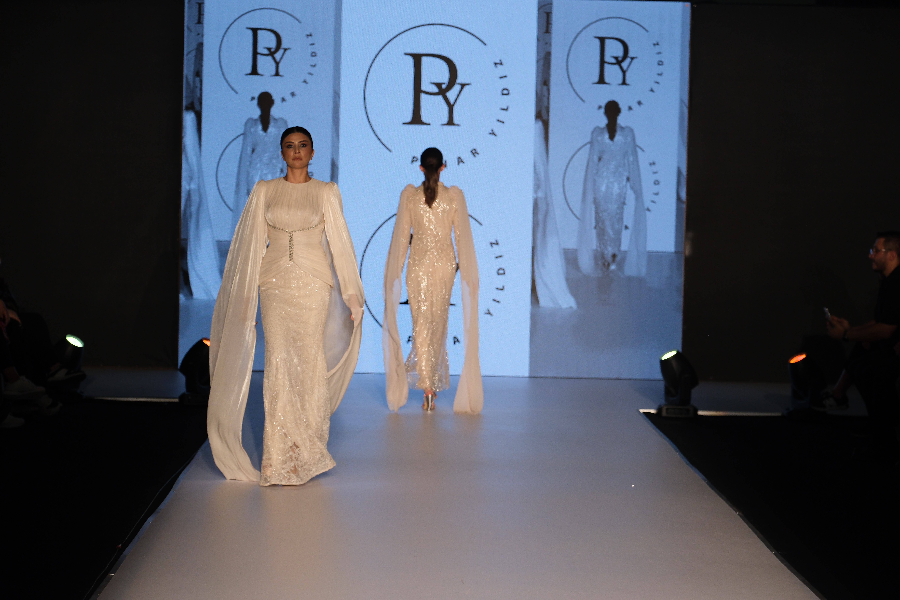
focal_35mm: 107
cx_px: 450
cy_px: 300
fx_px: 2675
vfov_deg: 12.8
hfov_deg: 19.1
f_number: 2.8
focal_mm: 71.5
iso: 1000
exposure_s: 1/400
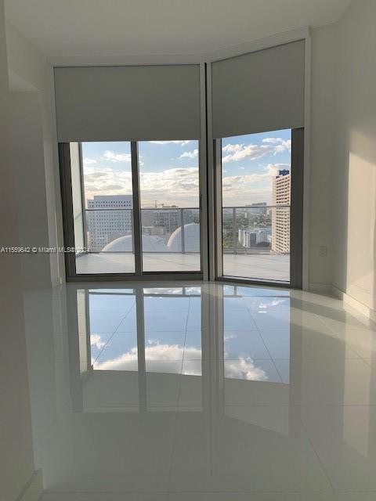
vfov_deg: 67.3
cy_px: 250
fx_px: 377
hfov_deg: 53.1
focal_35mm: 26
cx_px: 188
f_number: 1.8
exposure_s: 1/400
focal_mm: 4.25
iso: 25
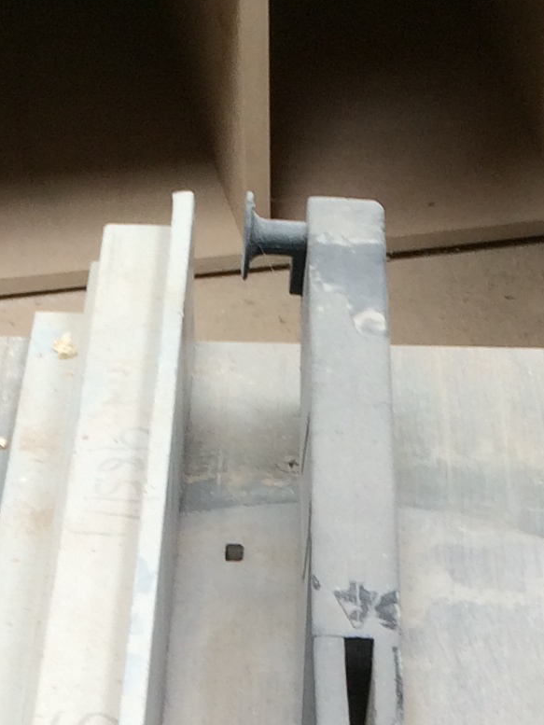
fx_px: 2639
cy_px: 1210
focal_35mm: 126
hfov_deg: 11.8
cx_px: 244
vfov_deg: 14.2
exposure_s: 1/60
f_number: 2.2
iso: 50
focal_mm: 4.12
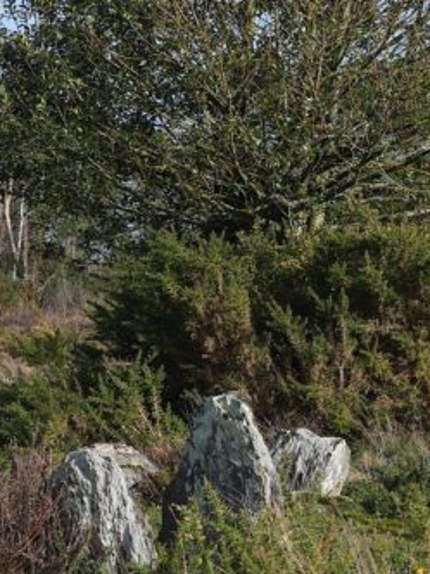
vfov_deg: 12.8
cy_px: 323
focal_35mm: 154
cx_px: 3
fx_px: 2551
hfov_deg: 9.6
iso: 200
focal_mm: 25
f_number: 4
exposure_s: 1/1000
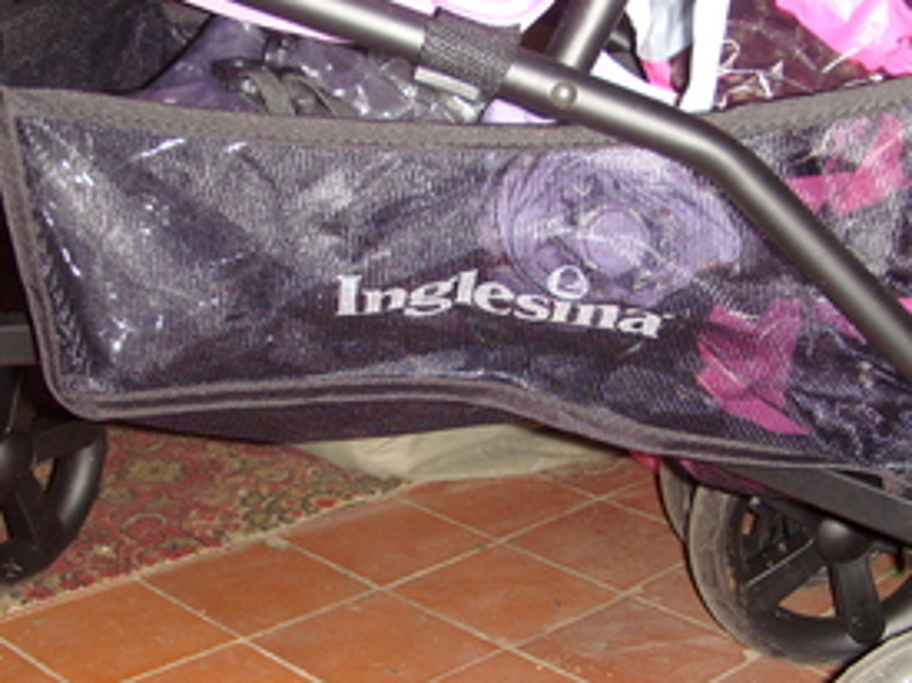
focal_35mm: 59
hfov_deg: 32.7
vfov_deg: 24.8
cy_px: 404
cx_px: 451
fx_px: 1554
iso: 100
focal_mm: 6
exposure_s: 1/45
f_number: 3.5
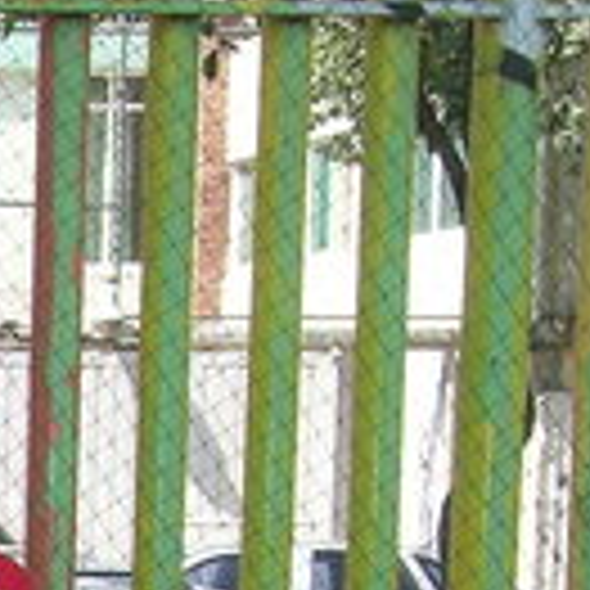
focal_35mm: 169
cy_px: 856
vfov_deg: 10.1
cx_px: -775
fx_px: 3259
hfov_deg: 9.4
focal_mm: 8
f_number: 4.9
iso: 50
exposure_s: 1/146
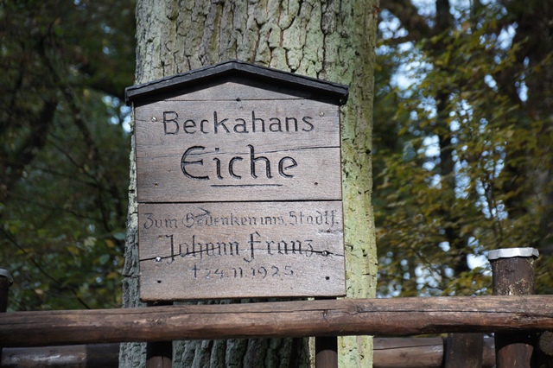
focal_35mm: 165
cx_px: 276
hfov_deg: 12.5
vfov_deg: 8.3
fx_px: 2533
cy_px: 184
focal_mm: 110
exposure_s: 1/200
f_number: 6.3
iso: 500
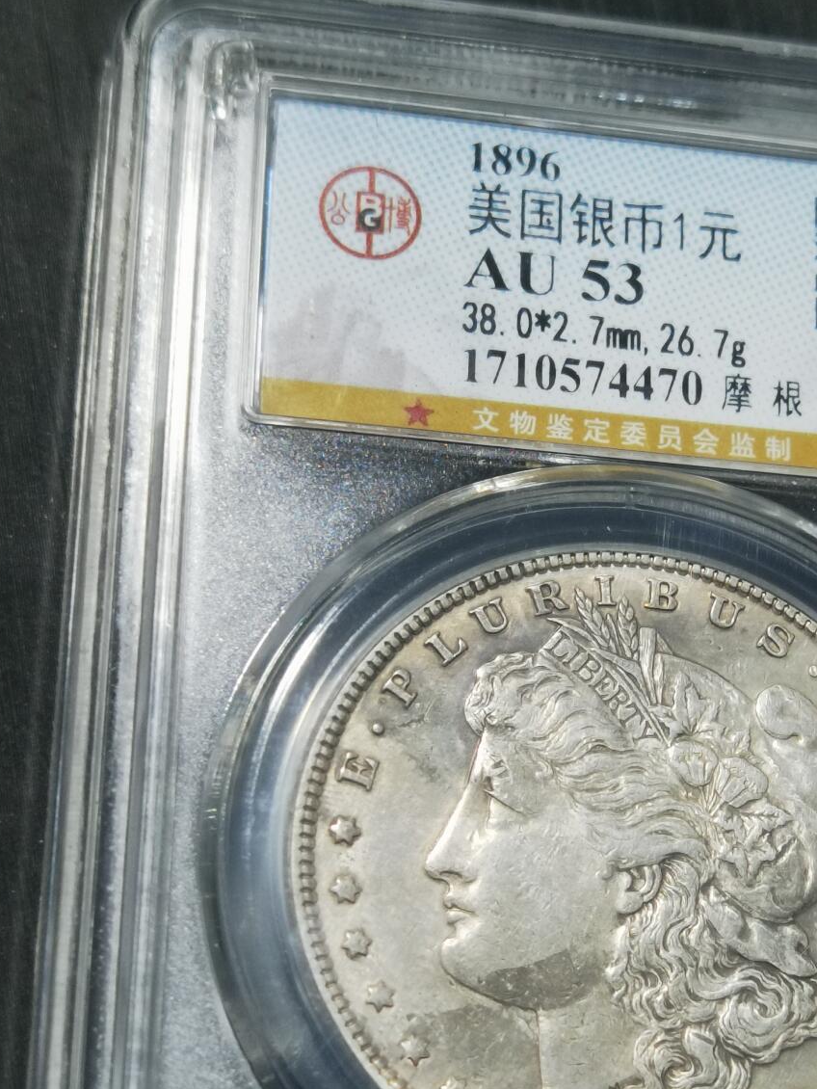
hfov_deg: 17.1
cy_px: 694
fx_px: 2705
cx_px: 605
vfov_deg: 22.7
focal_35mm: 86
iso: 100
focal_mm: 6.67
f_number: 1.9
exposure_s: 1/100
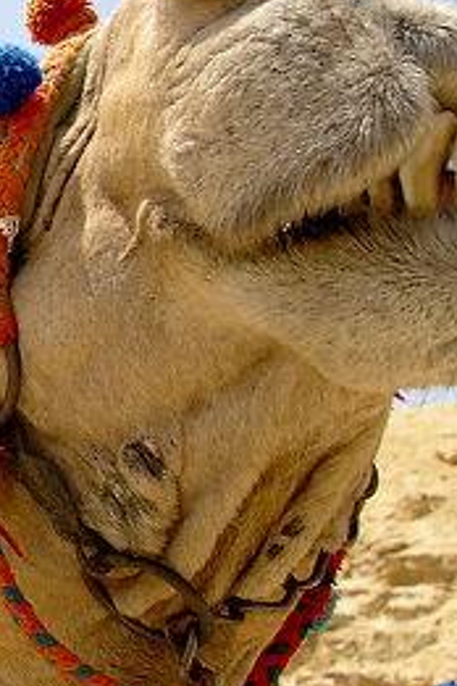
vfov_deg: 21.0
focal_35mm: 97
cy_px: 202
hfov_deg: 13.0
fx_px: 1838
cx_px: -341
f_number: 8
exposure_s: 1/350
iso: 200
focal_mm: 21
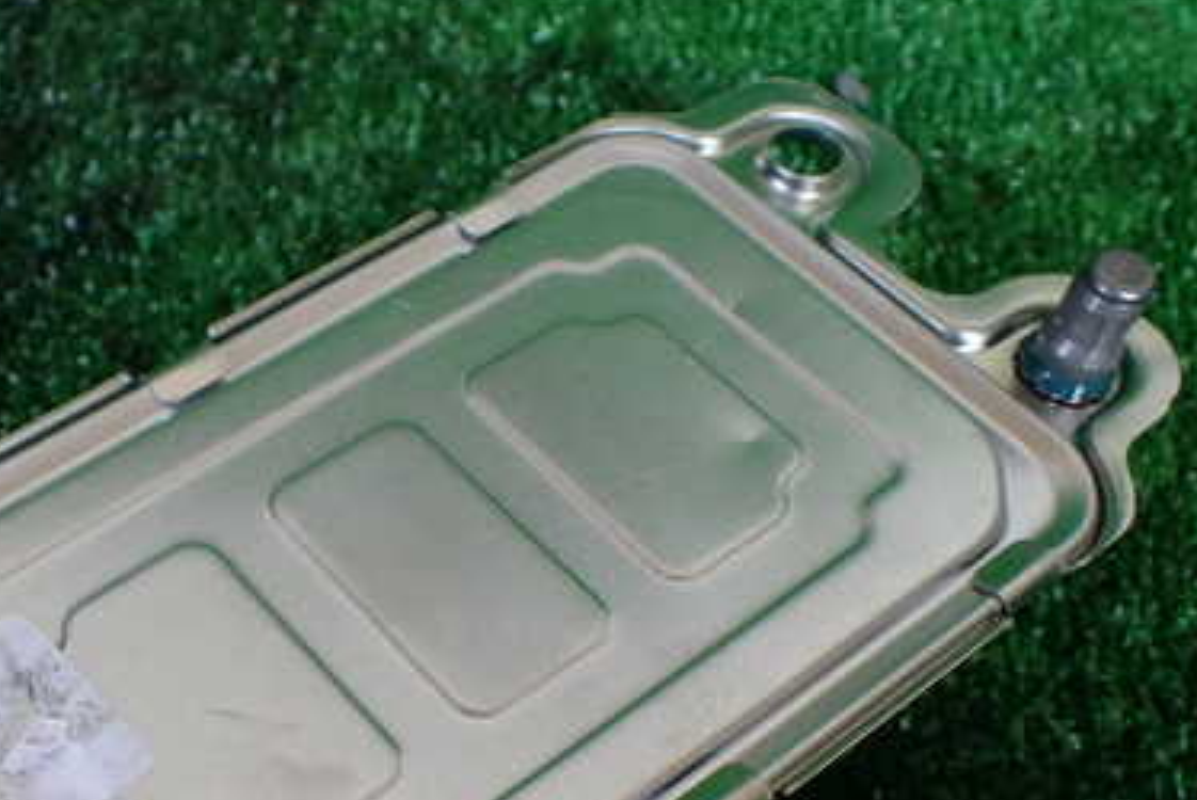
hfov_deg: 38.5
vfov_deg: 26.4
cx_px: 294
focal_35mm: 50
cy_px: 675
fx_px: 1664
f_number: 2.3
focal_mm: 5.4
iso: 160
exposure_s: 1/125
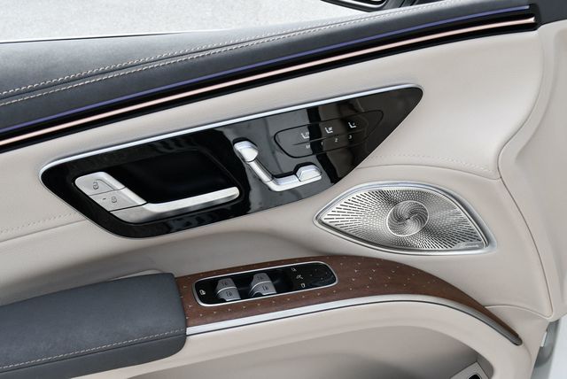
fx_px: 631
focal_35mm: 40
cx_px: 284
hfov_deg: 48.4
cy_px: 190
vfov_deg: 33.5
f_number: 8
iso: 200
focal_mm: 20
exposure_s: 1/250
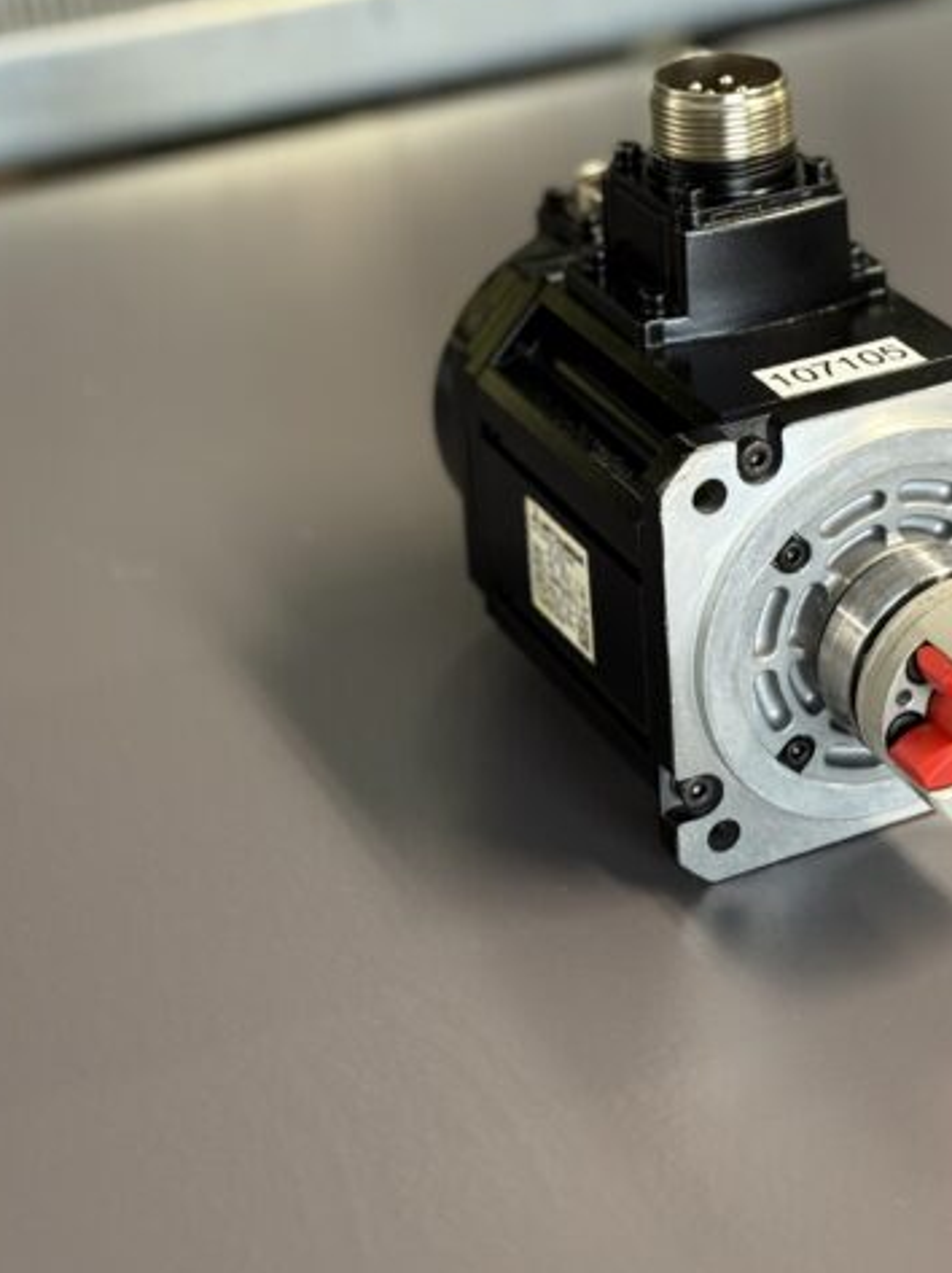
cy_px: 525
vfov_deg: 25.0
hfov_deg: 18.8
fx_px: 2864
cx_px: 697
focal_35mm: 78
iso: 250
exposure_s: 1/33
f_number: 1.78
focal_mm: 6.76
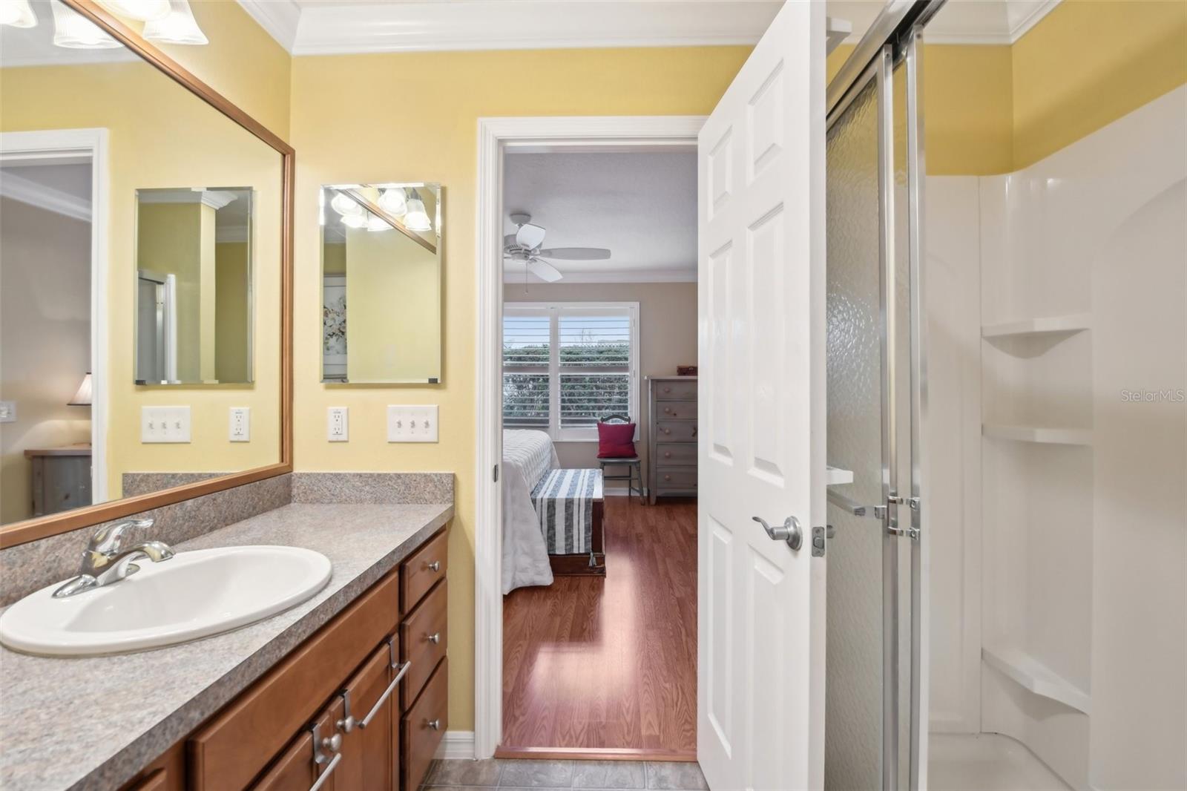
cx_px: 594
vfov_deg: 77.3
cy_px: 396
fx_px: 494
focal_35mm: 15
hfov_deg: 100.4
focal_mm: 15
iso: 400
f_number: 8
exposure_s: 1/8
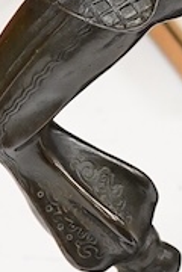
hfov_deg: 4.9
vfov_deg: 7.3
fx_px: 2131
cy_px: -69
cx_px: 250
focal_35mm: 281
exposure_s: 1/160
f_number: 7.1
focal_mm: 30
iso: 2500
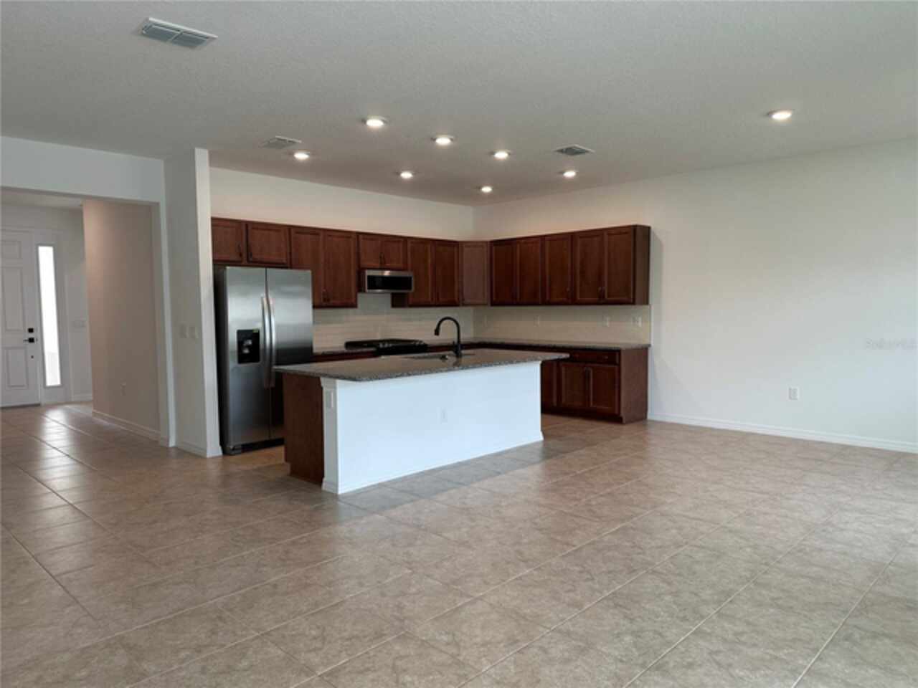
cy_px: 344
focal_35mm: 24
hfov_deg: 71.6
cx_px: 459
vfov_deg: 56.8
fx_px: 636
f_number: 1.78
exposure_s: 1/120
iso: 80
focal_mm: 6.86
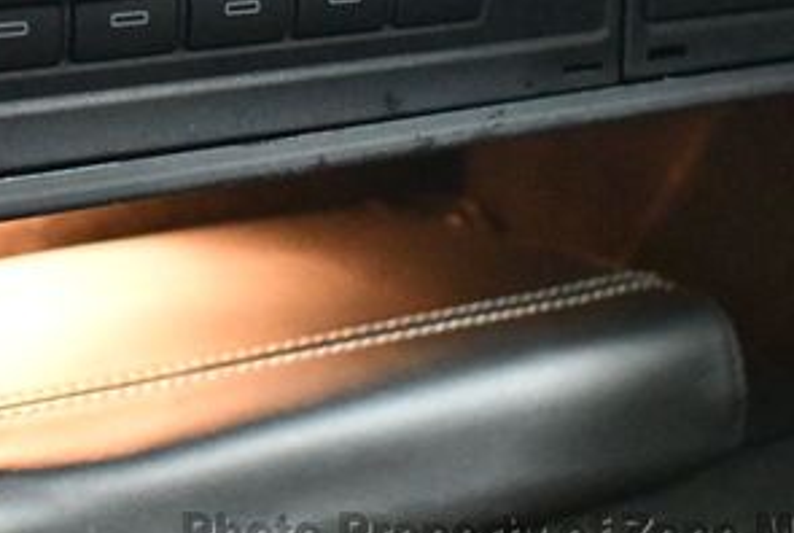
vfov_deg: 17.2
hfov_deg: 25.5
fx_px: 1724
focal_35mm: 78
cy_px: 11
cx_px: 151
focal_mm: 18
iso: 12800
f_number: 3.5
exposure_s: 1/50
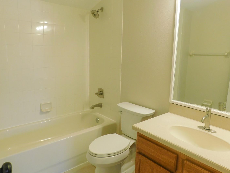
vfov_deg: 53.0
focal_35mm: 26
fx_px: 173
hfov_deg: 67.3
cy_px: 80
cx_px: 116
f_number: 3
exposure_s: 1/30
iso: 125
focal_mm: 4
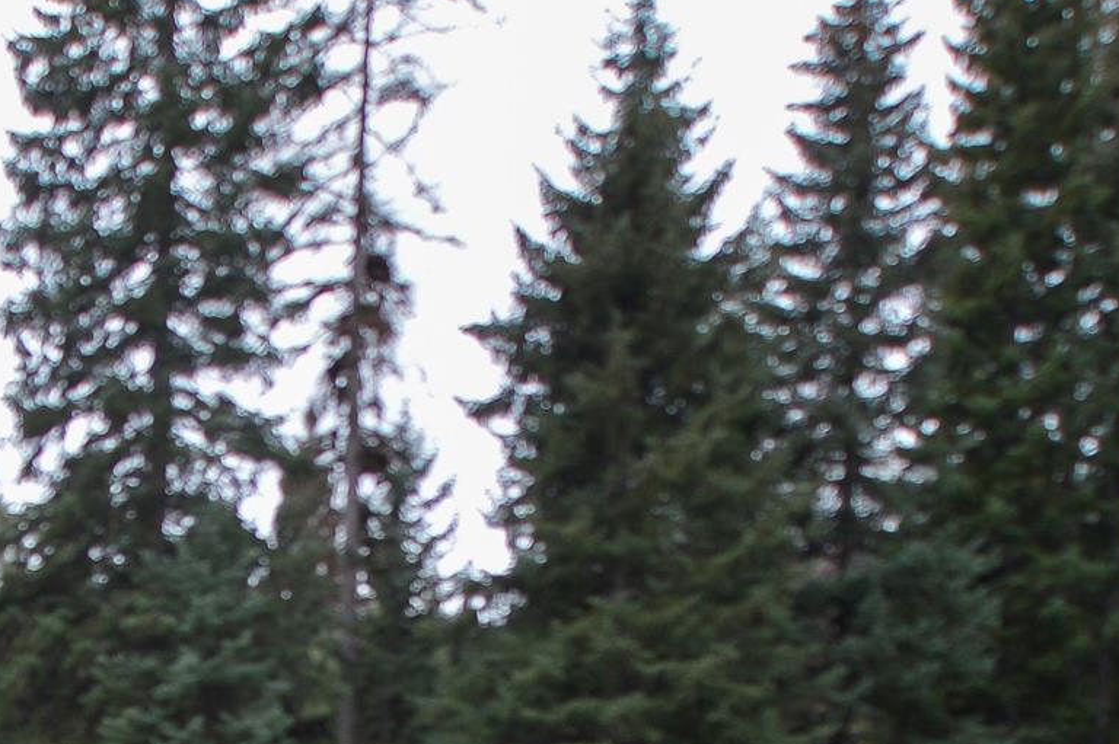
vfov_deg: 17.9
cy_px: 1356
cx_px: 108
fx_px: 1864
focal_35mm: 60
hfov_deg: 31.8
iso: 110
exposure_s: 1/125
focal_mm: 10
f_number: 4
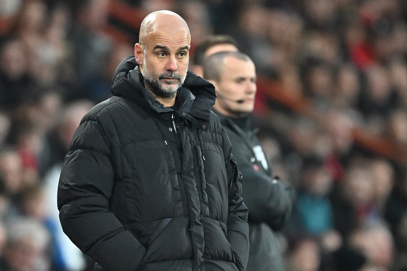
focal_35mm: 560
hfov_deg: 3.7
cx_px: 204
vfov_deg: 2.5
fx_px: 6331
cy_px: 136
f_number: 4
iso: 10000
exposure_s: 1/1600
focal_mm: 560
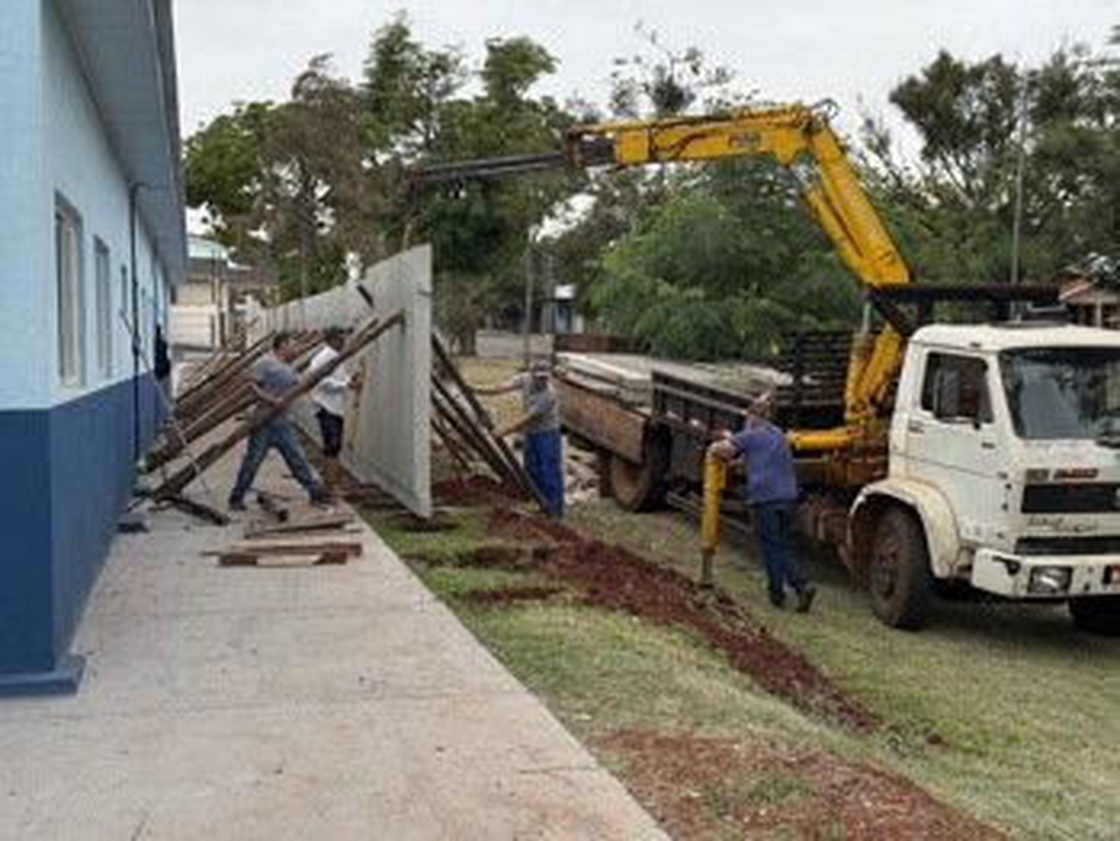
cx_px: 560
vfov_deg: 30.3
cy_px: 420
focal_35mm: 48
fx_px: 1554
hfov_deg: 39.6
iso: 100
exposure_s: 1/1795
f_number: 1.78
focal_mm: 6.76
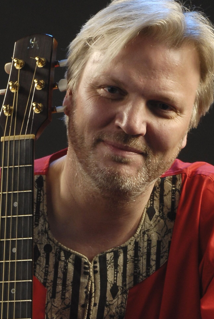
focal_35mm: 89
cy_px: 162
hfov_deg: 15.4
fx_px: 791
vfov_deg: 22.8
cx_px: 104
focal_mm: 50
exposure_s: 1/80
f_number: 11
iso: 250
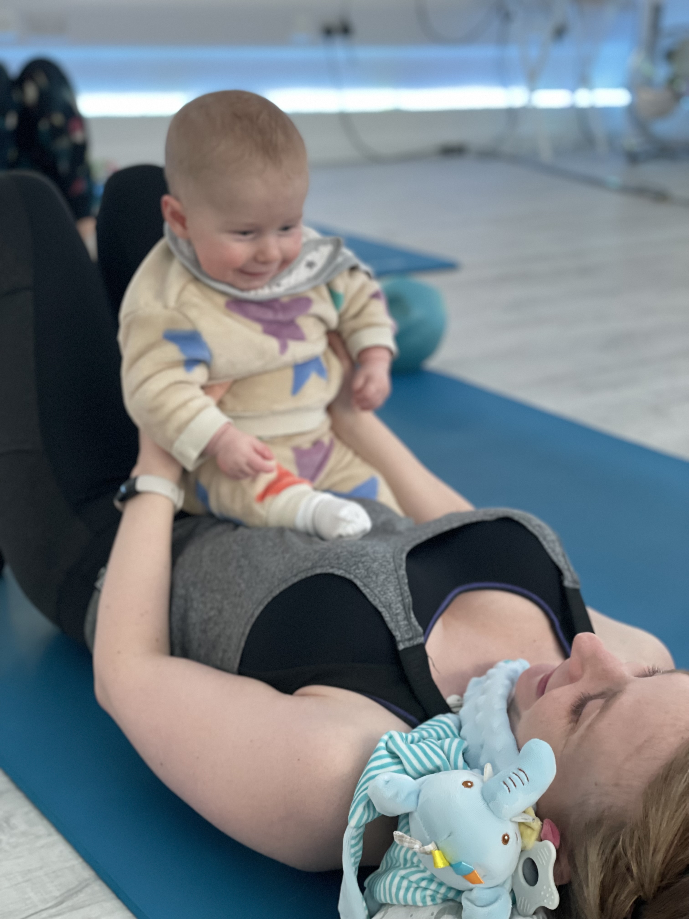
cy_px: 460
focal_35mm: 52
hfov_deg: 28.0
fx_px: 1380
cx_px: 344
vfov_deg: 36.8
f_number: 2
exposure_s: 1/33
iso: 250
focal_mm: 6
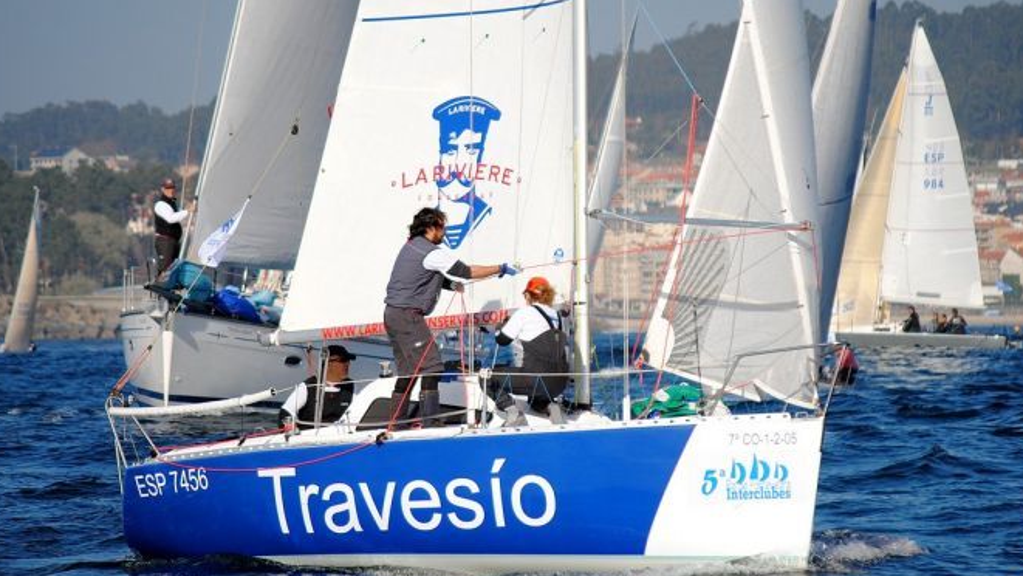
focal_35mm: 286
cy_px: 264
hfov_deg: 7.5
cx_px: 500
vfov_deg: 4.2
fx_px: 7759
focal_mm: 150
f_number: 5
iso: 200
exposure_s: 1/1600
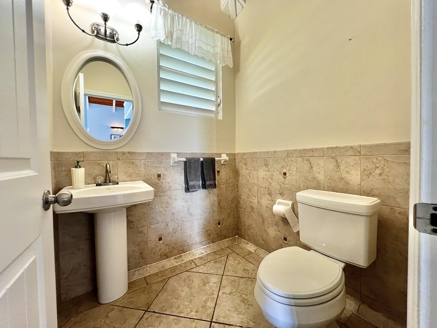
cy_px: 164
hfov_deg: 106.2
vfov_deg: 89.9
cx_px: 218
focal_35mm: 13
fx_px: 164
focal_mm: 1.57
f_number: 1.8
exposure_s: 1/60
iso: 125
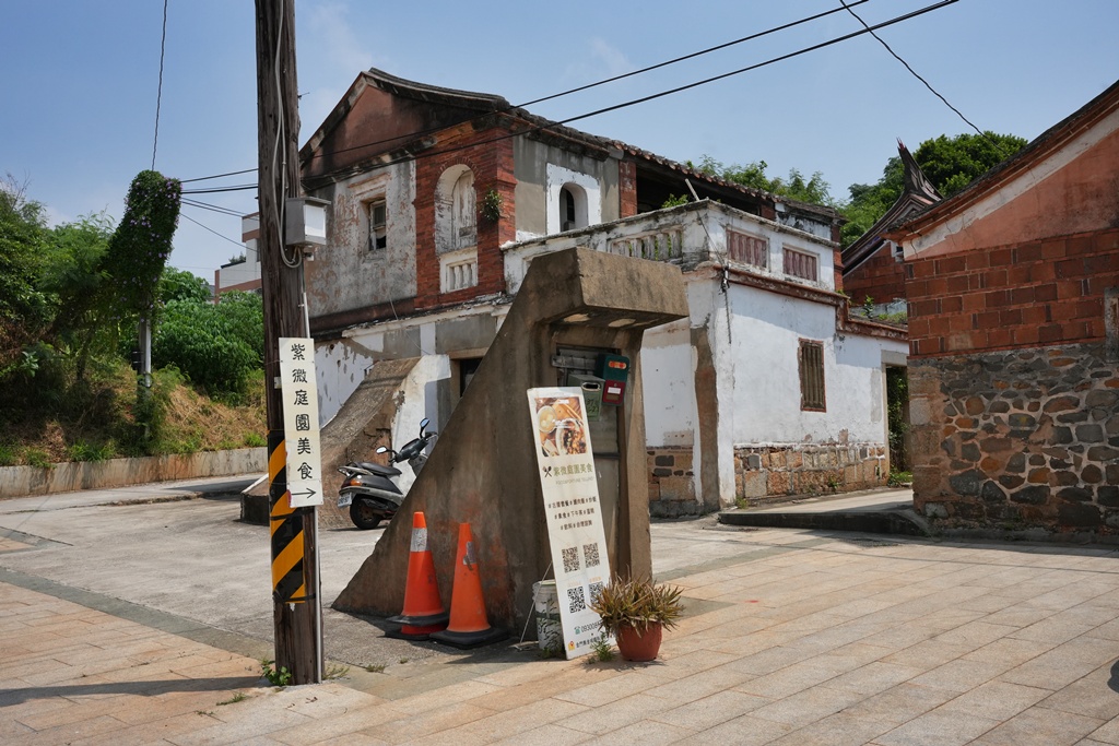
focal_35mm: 34
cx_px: 560
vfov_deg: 38.8
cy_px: 373
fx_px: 1060
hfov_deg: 55.7
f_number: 10
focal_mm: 34.1
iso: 1250
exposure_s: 1/3200
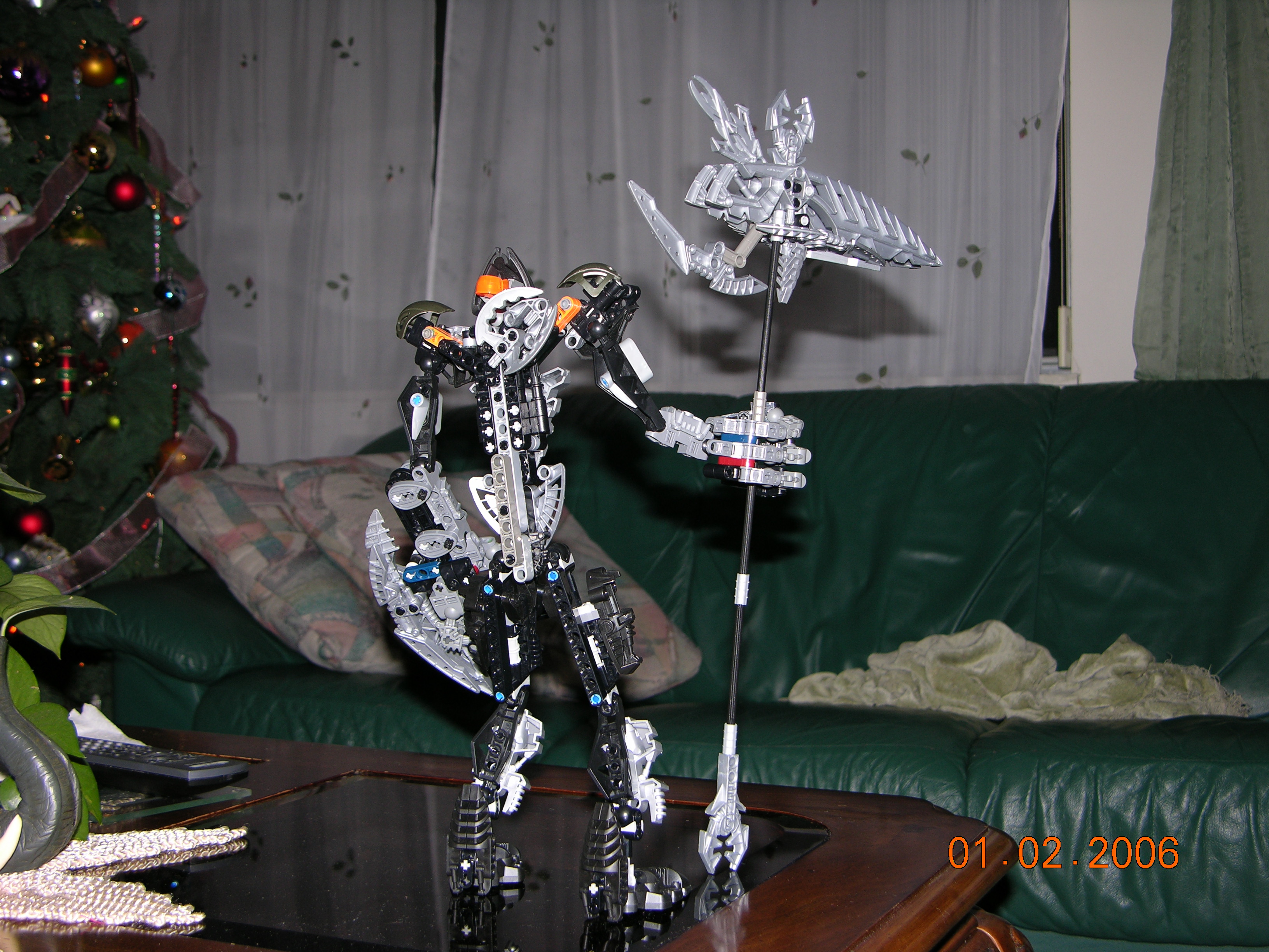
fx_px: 1686
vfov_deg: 31.5
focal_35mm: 46
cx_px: 634
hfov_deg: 41.2
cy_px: 476
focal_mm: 11.6
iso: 50
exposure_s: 1/60.1
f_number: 3
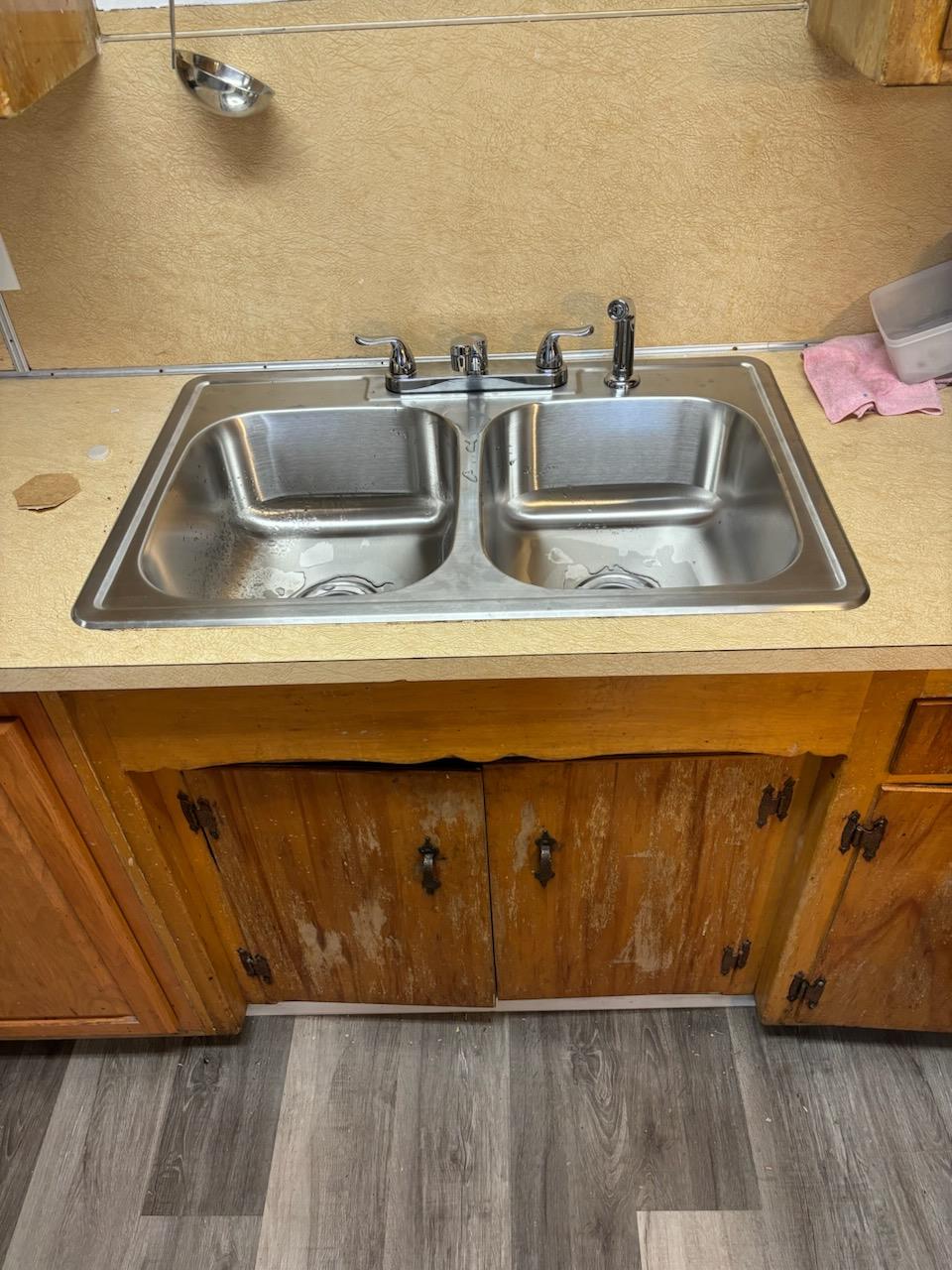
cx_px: 476
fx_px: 953
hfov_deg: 53.1
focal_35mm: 26
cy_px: 635
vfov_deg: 67.3
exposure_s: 1/60
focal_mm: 5.96
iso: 160
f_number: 1.6
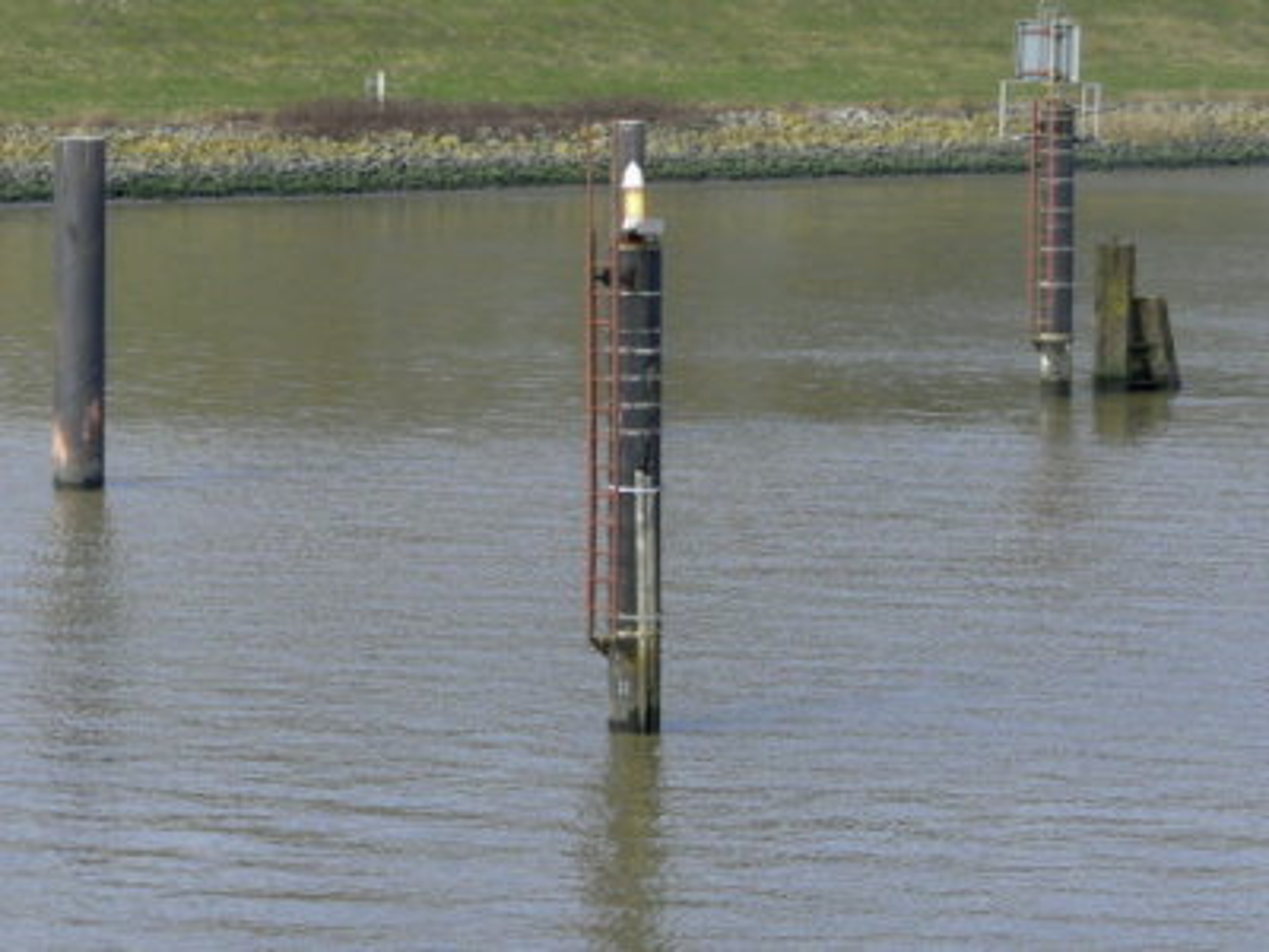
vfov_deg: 8.9
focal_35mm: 166
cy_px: 476
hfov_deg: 11.9
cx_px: 634
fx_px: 6085
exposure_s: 1/250
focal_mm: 17
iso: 100
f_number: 4.5
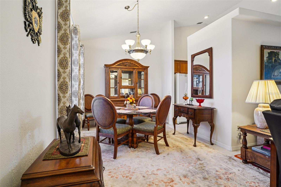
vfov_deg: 64.5
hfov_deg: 86.9
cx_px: 140
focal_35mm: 19
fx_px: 148
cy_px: 94
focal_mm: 19
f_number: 8
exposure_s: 1/8
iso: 400
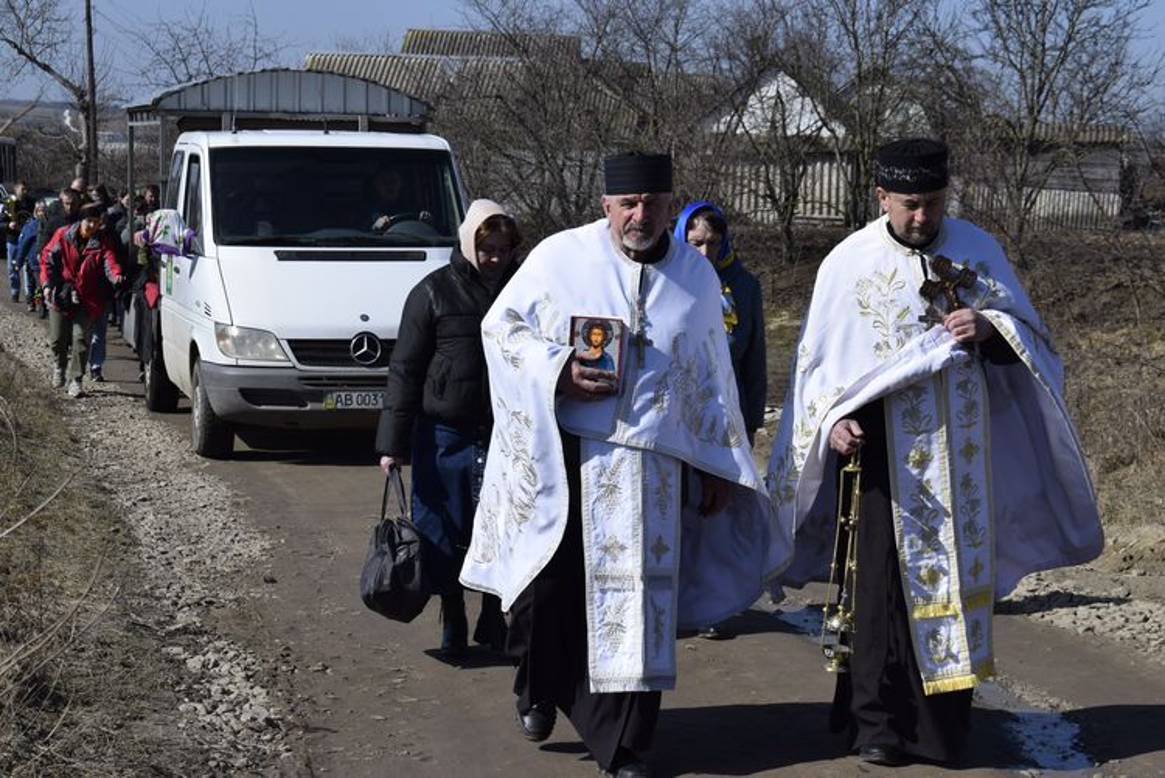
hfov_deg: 26.0
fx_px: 2526
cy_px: 389
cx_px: 582
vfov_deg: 17.5
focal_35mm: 78
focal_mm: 52
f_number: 11
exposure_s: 1/500
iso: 200
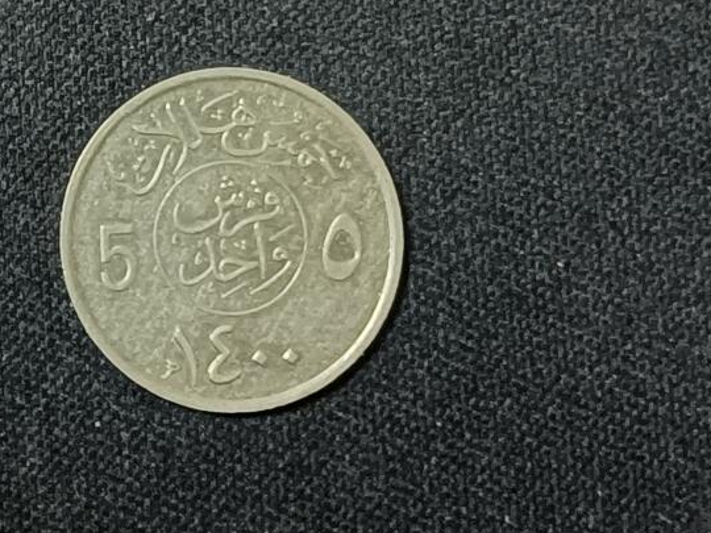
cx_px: -117
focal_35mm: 114
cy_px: -87
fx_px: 2342
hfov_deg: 16.6
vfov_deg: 12.7
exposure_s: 1/33.3
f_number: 1.8
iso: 1696
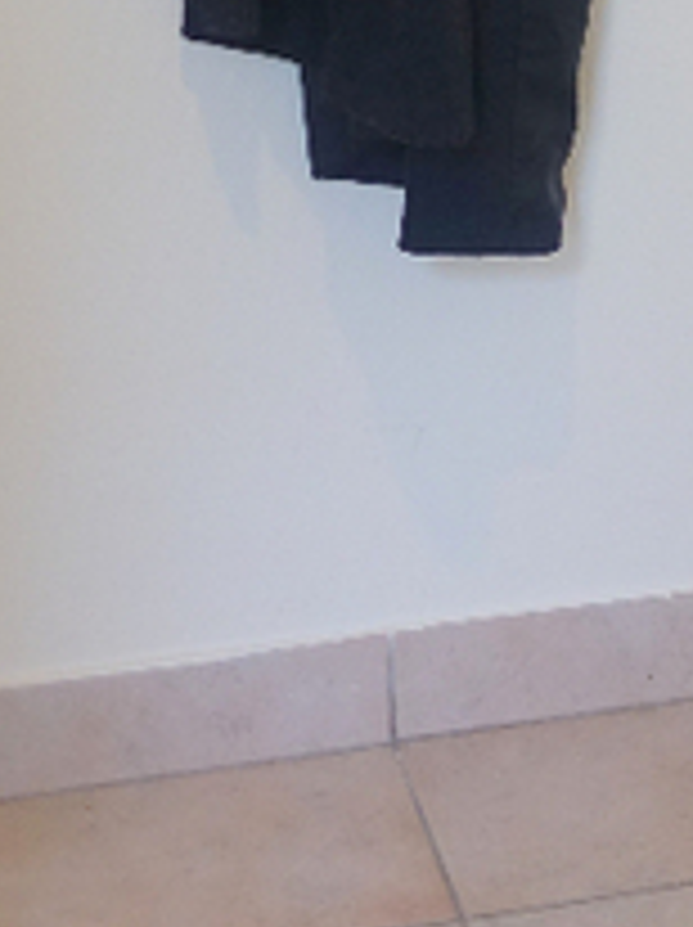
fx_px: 2702
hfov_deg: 14.5
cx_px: 630
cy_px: -472
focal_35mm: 101
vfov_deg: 17.5
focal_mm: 8.8
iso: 250
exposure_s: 1/30
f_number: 1.8
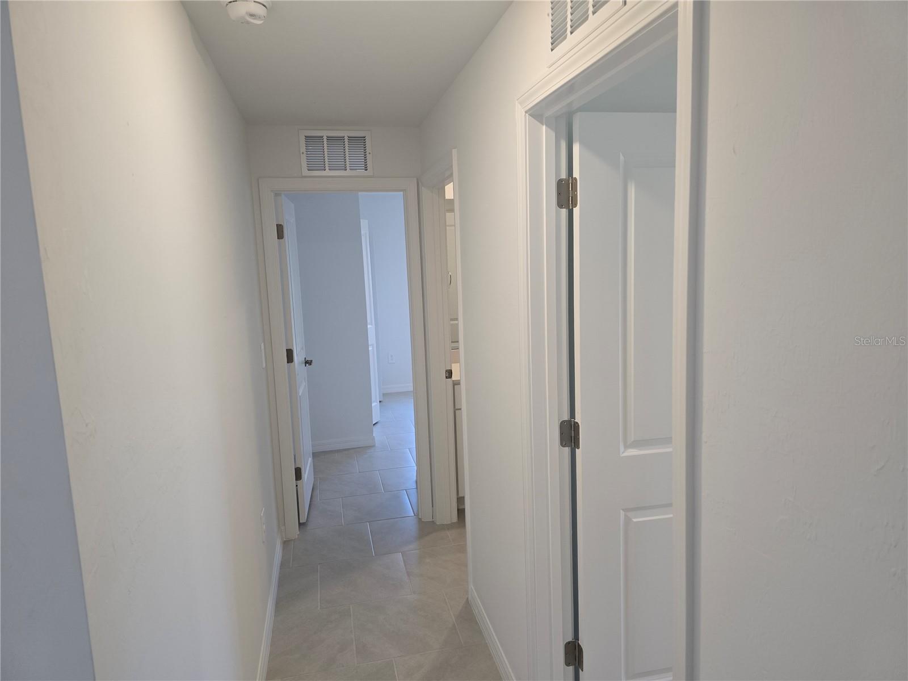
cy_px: 340
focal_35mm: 23
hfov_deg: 73.9
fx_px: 603
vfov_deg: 58.9
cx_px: 454
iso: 125
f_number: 1.7
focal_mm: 6.3
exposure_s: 1/120
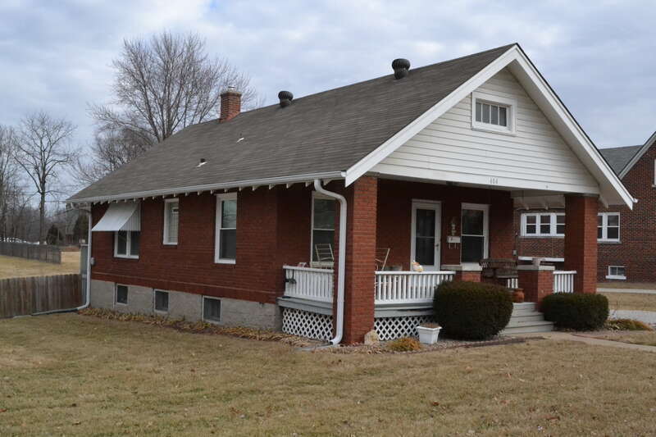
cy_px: 218
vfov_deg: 34.2
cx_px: 328
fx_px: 710
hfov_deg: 49.6
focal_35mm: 39
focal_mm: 26
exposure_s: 1/640
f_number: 18
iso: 3200
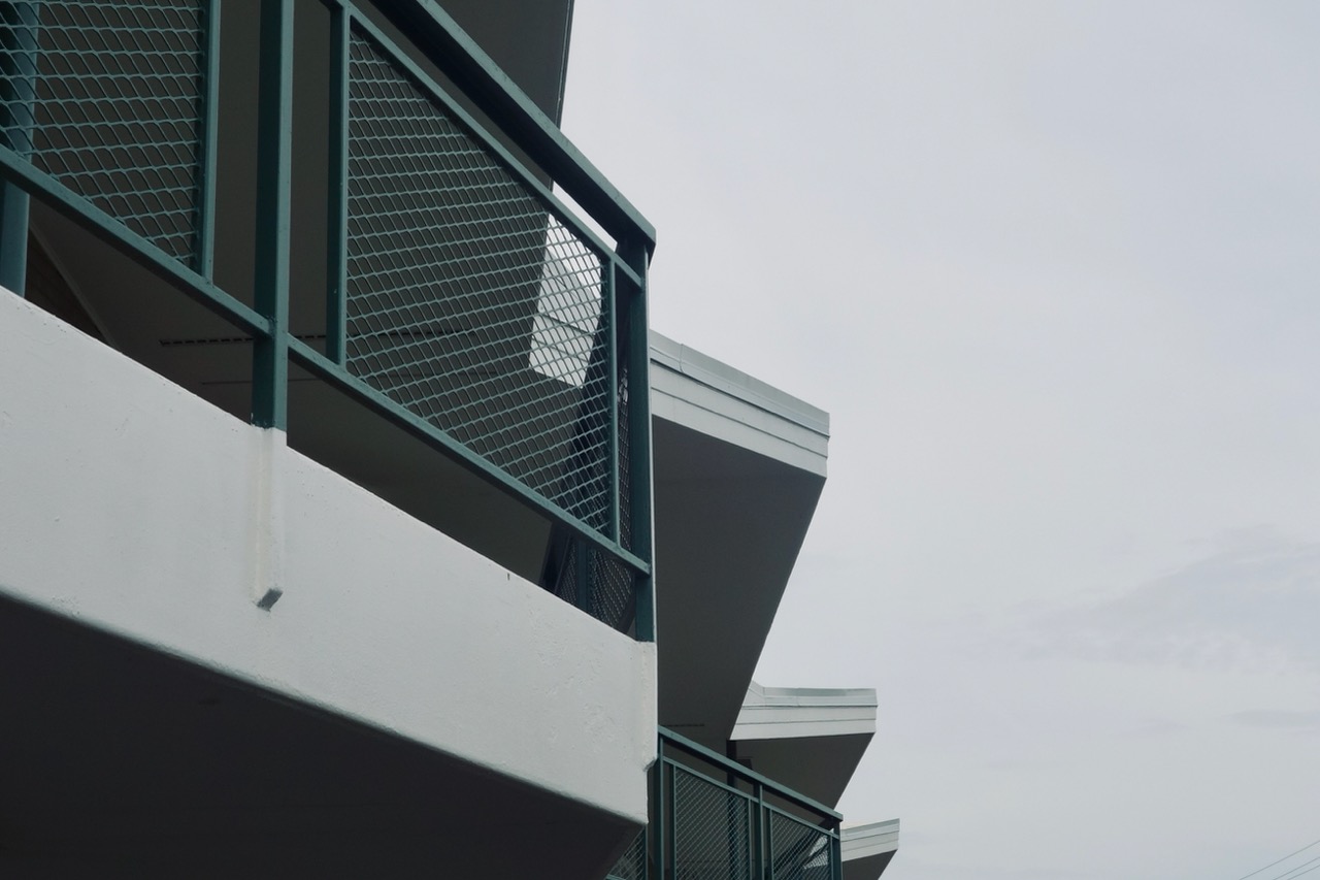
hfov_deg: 43.6
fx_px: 1650
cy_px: 440
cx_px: 660
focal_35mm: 45
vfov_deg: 29.9
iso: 125
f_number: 5.6
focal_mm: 16.59
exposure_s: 1/640
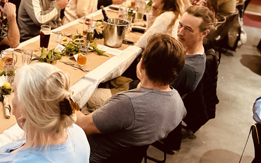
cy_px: 33
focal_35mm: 57
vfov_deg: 22.4
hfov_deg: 33.2
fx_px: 405
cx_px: 11
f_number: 1.78
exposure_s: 1/30
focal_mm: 6.86
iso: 1000
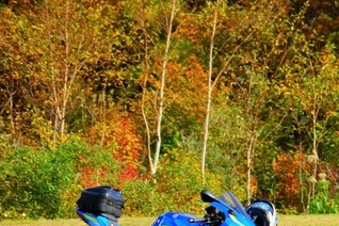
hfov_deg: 3.6
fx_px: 5358
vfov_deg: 2.4
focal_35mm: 569
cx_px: 345
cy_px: 95
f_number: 6.3
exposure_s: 1/250
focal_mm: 226
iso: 100
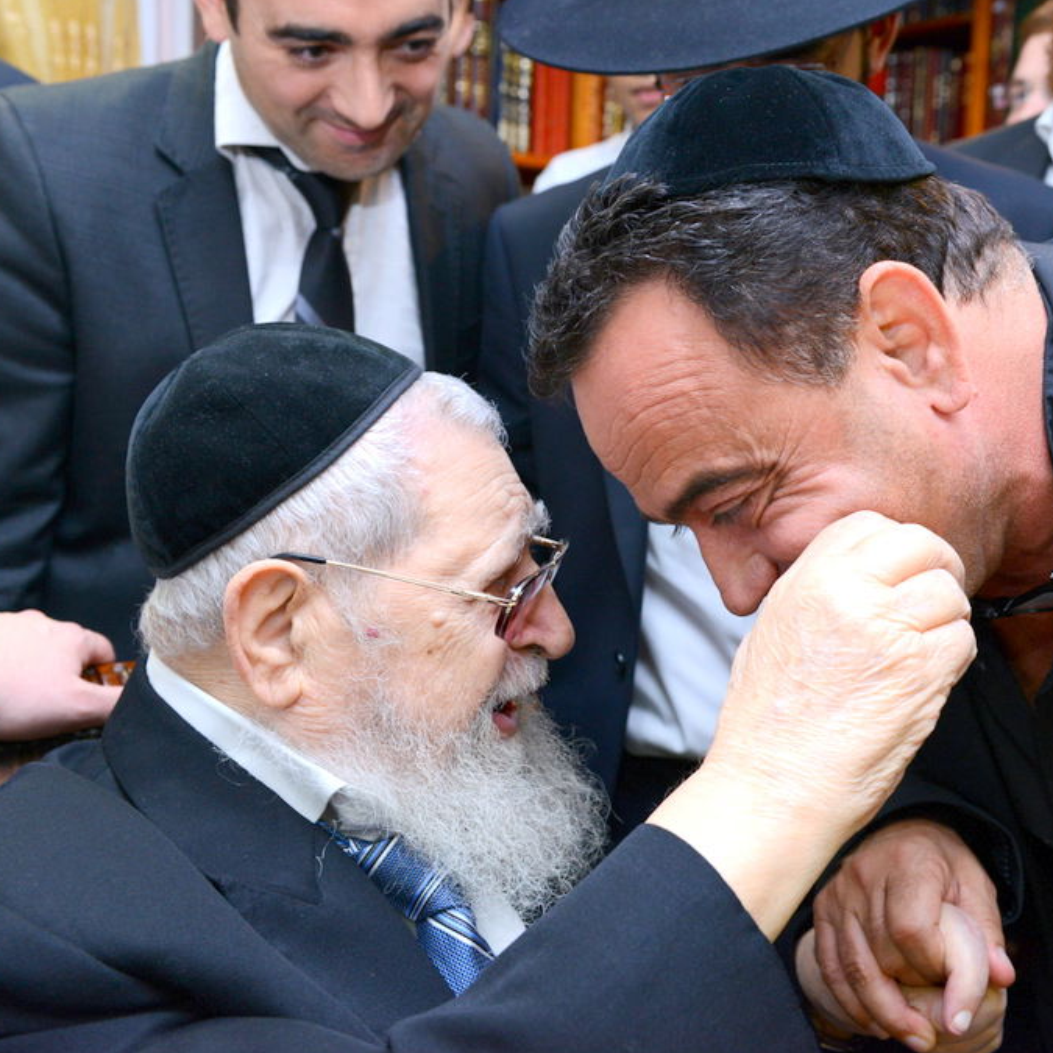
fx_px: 1377
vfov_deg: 41.9
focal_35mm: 40
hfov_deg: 41.6
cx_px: 652
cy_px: 529
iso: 1250
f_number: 5.6
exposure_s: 1/80
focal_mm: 31
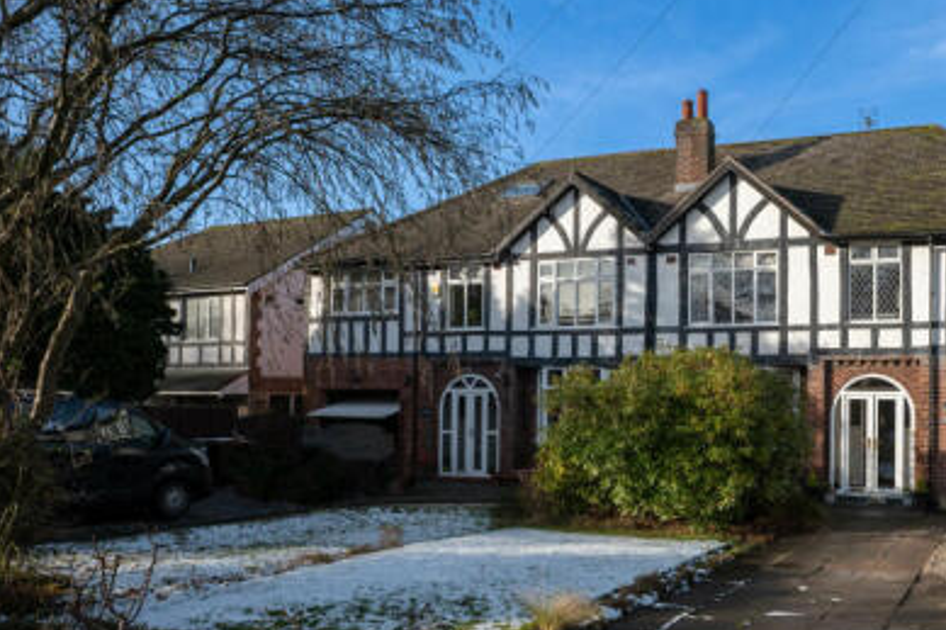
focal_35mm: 32
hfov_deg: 54.3
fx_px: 840
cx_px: 772
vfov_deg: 40.8
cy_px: 395
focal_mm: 19
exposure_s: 1/1250
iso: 640
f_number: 6.3
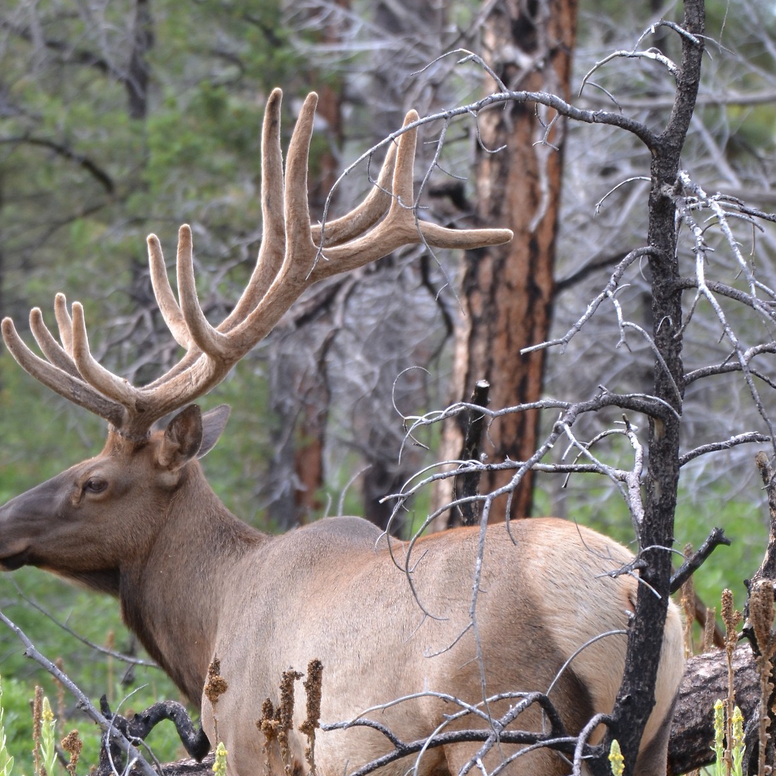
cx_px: 315
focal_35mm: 436
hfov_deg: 4.0
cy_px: 577
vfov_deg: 4.0
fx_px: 11058
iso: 400
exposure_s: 1/160
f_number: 5
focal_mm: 170
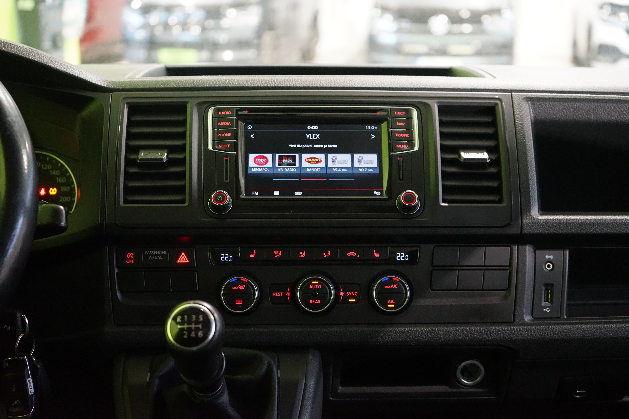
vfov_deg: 29.2
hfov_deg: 42.7
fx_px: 804
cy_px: 210
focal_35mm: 46
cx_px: 314
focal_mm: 46
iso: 6400
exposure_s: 1/50
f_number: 4.5
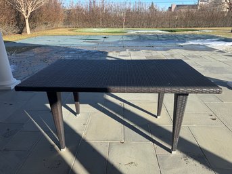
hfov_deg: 71.6
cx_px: 116
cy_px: 87
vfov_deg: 56.8
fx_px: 161
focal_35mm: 24
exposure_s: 1/2331
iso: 80
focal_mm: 6.76
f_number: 1.78
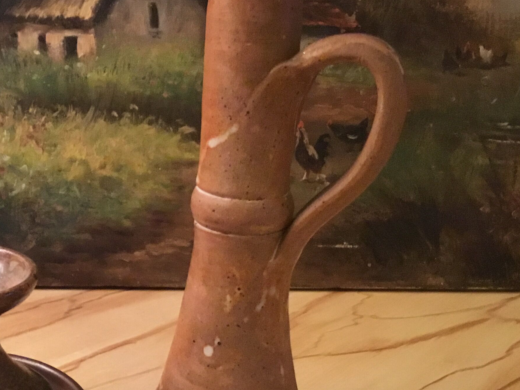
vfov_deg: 25.6
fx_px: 856
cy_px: 212
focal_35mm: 57
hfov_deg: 32.5
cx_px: 78
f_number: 2.4
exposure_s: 1/17
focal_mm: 3.3
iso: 250
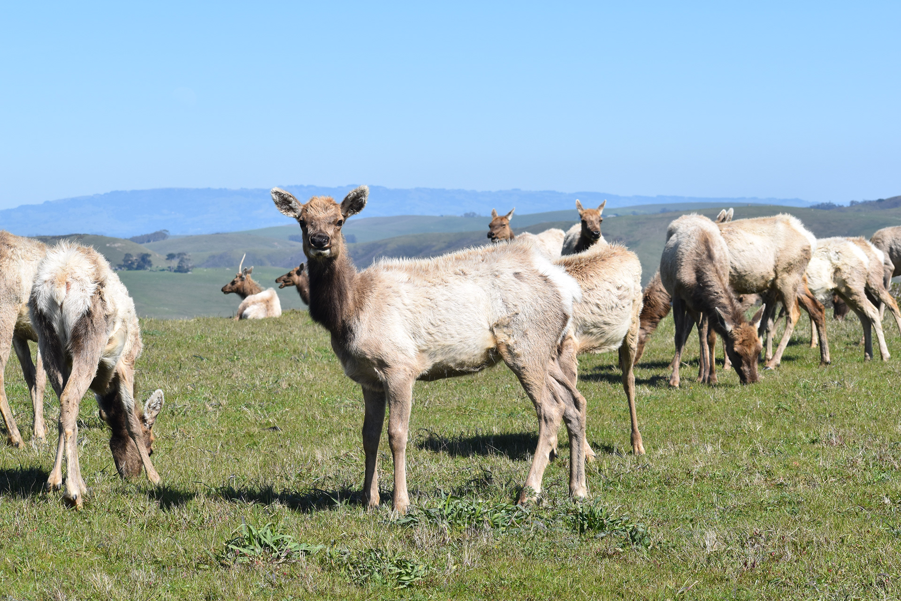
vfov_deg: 13.0
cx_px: 450
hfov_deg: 19.5
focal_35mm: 105
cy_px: 300
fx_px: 2628
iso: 200
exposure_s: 1/400
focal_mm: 70
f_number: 10
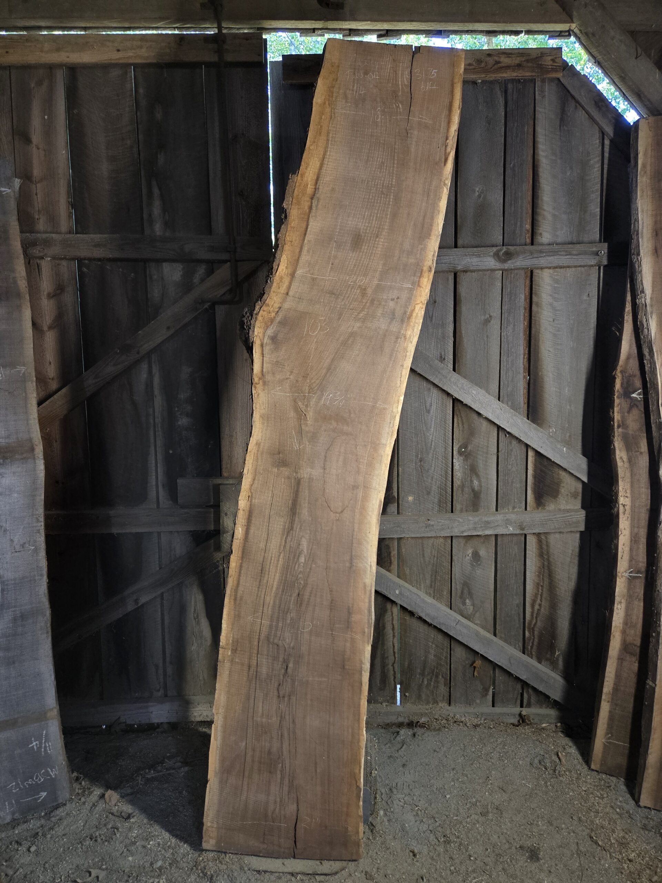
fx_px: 586
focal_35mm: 23
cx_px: 331
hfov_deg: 58.9
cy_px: 442
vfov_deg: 73.9
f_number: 1.8
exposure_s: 1/120
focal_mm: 5.4
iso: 200
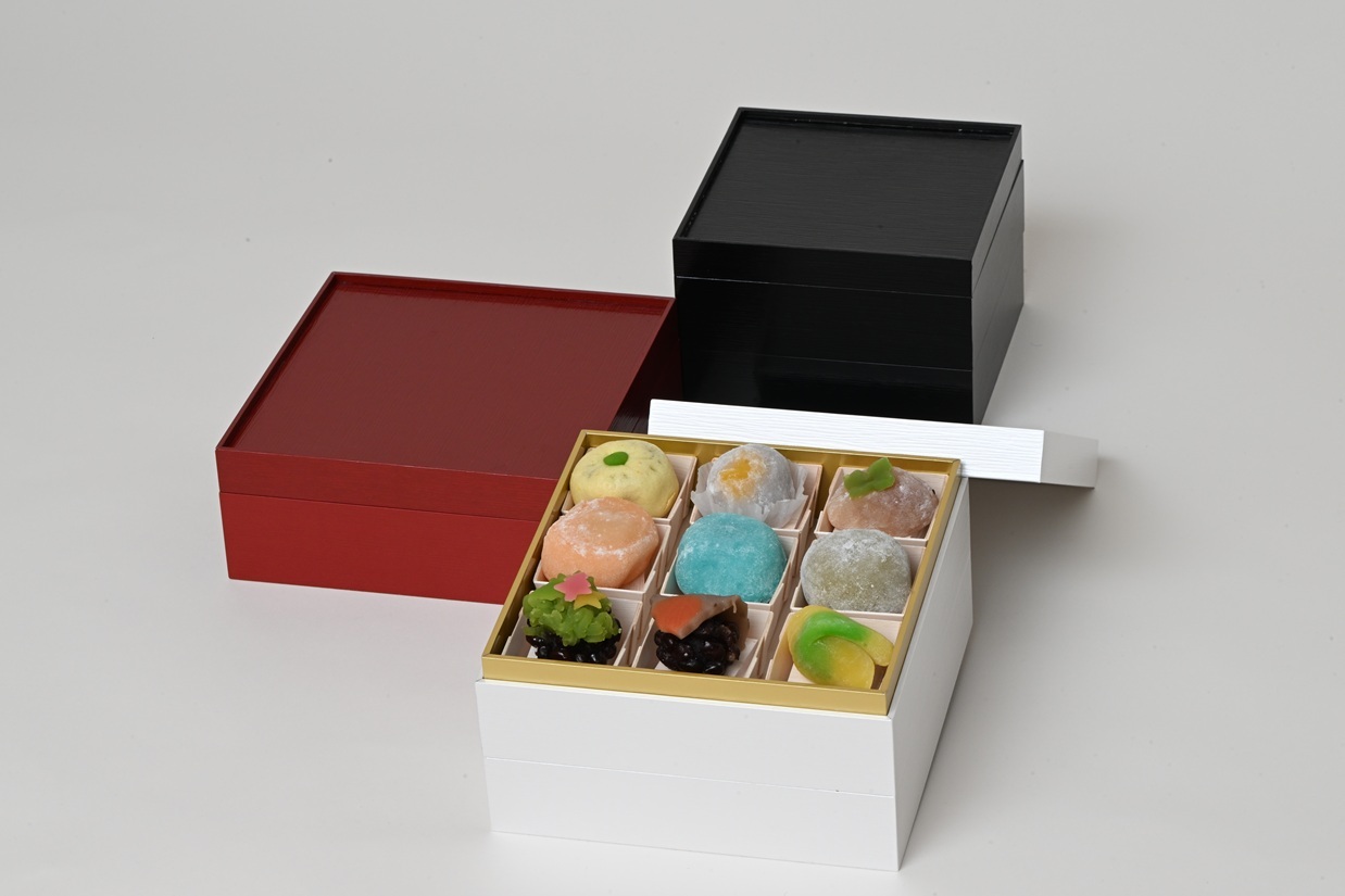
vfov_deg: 11.9
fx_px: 4296
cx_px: 672
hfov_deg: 17.8
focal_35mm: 115
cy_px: 448
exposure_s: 1/100
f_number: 22
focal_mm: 115
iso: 500
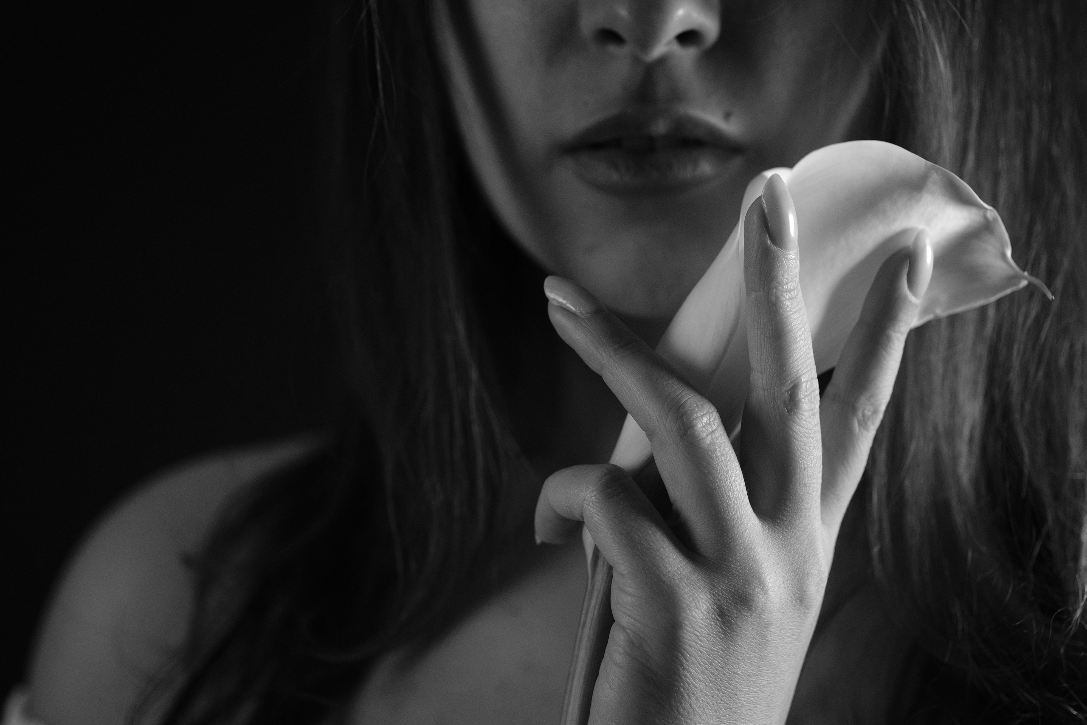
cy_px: 362
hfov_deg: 22.6
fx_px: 2717
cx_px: 544
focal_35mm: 90
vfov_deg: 15.2
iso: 1250
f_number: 2.4
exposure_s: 1/1000
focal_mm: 60
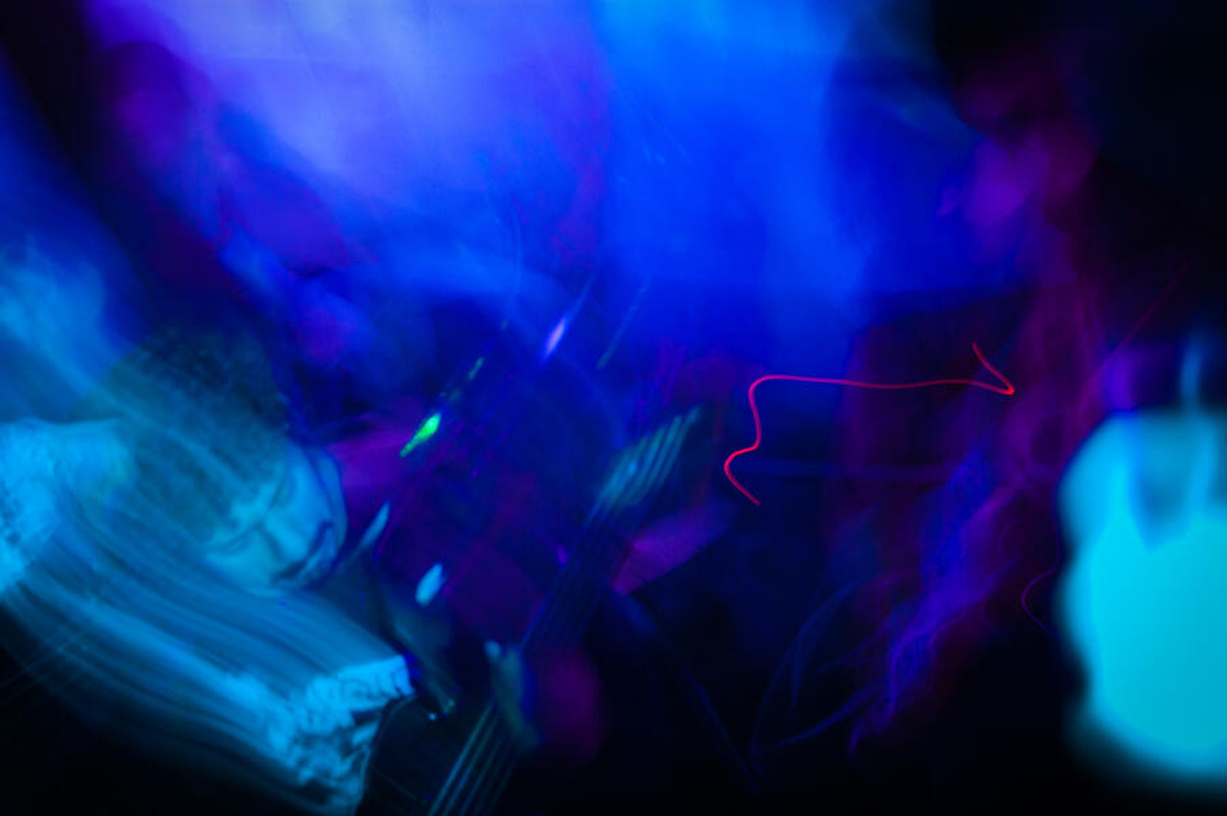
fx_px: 2810
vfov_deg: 16.5
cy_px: 408
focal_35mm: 82
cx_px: 614
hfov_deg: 24.6
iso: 800
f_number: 4
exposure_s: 1/2
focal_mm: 55
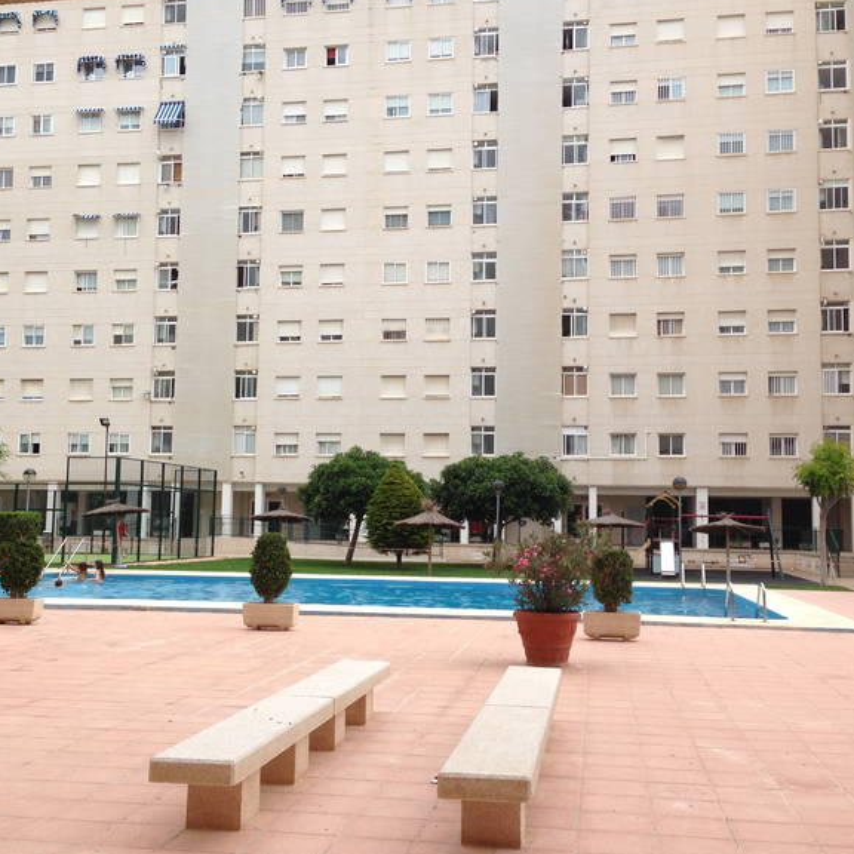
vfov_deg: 41.9
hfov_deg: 41.8
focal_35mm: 40
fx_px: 1116
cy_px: 426
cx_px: 406
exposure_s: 1/441
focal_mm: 4.12
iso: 50
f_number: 2.4
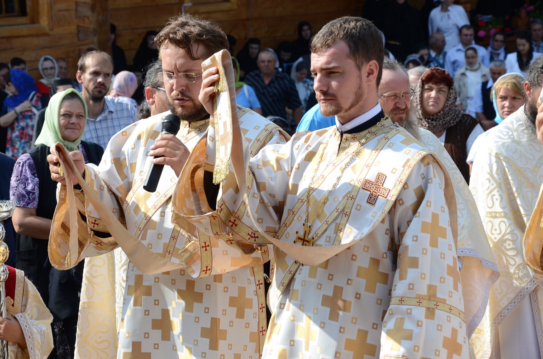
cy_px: 180
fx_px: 2077
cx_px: 272
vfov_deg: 9.9
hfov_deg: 14.9
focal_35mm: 138
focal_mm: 92
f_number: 8
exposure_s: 1/125
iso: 100
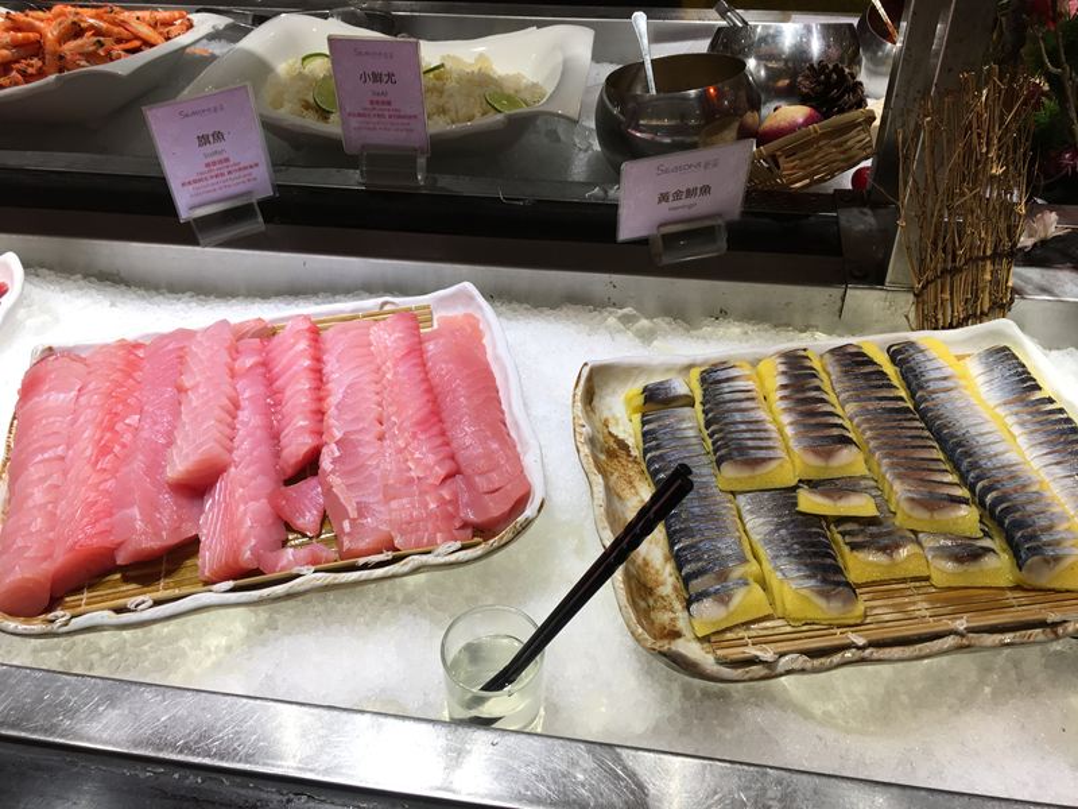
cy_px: 404
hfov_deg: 61.7
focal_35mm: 29
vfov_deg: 48.2
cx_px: 539
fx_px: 903
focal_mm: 4.15
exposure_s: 1/60
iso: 32
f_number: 2.2
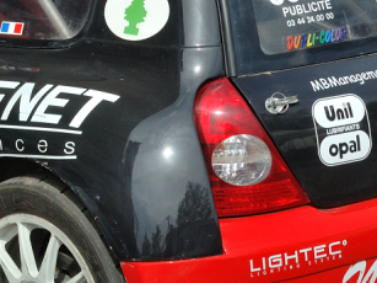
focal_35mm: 146
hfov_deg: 13.5
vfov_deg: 10.2
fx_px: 1585
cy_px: 98
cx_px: 42
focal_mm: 31
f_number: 9
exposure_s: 1/320
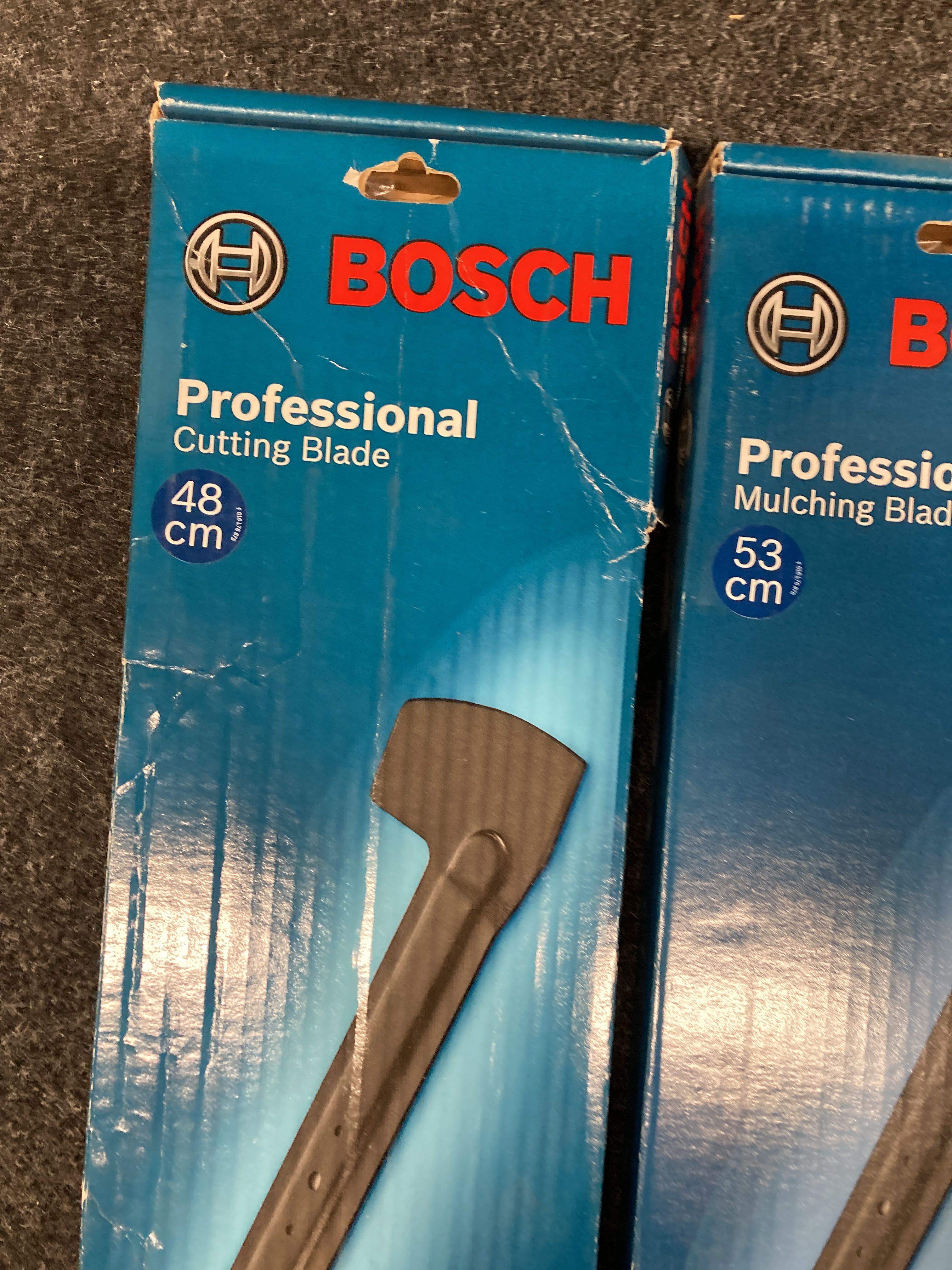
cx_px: 476
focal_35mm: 28
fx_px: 1027
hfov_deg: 49.7
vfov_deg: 63.4
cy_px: 635
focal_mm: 3.99
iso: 160
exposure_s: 1/60
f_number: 1.8
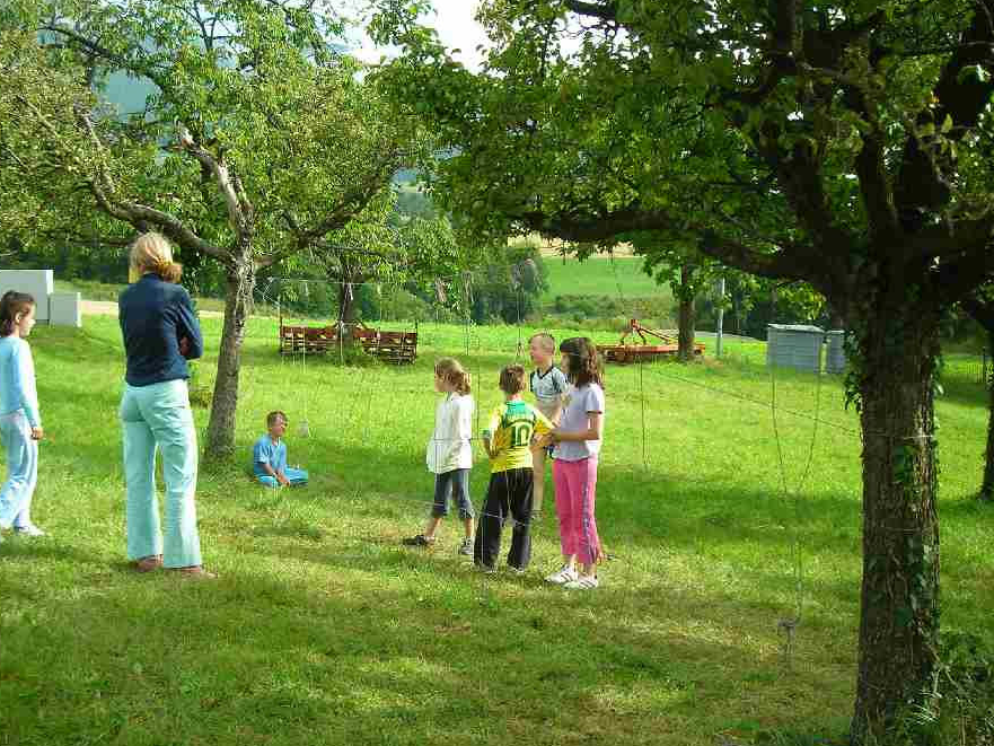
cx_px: 494
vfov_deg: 31.4
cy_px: 446
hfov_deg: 41.2
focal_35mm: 46
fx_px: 1321
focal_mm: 6.3
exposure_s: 1/215
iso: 50
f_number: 3.2
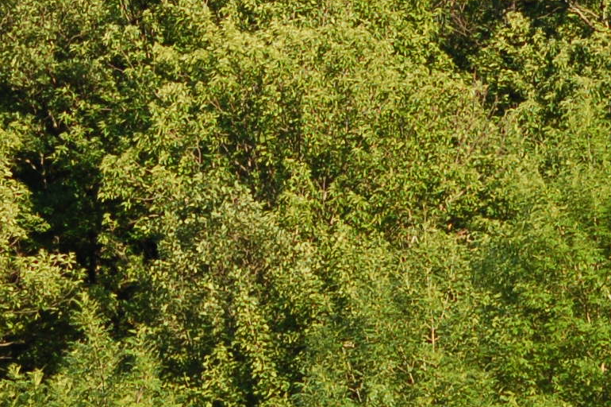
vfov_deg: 3.3
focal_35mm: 410
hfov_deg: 5.0
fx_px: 6953
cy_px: 681
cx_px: 127
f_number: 4.5
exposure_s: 1/320
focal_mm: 70
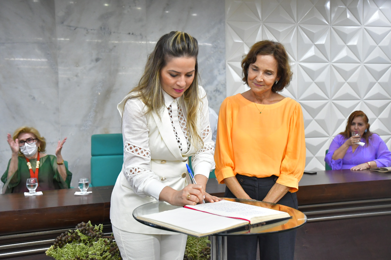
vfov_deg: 33.0
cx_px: 196
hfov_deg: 47.9
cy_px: 130
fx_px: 440
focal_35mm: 40
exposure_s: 1/180
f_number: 3
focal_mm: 27
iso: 2000
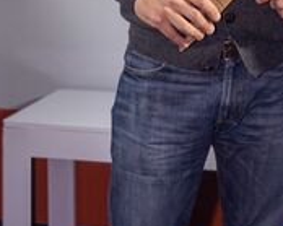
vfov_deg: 11.3
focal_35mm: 127
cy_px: -180
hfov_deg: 14.9
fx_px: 1063
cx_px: 285
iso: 500
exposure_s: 1/80
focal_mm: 42
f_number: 4
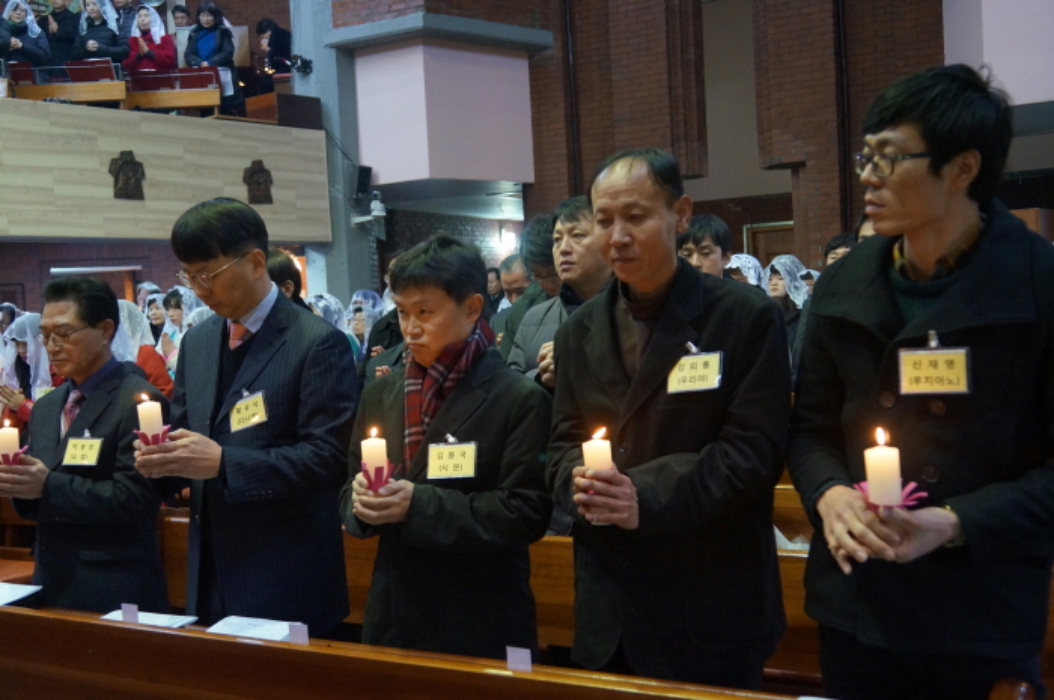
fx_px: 1140
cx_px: 527
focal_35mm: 39
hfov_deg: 49.6
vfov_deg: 34.1
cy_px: 350
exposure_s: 1/60
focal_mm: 26
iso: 2500
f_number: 4
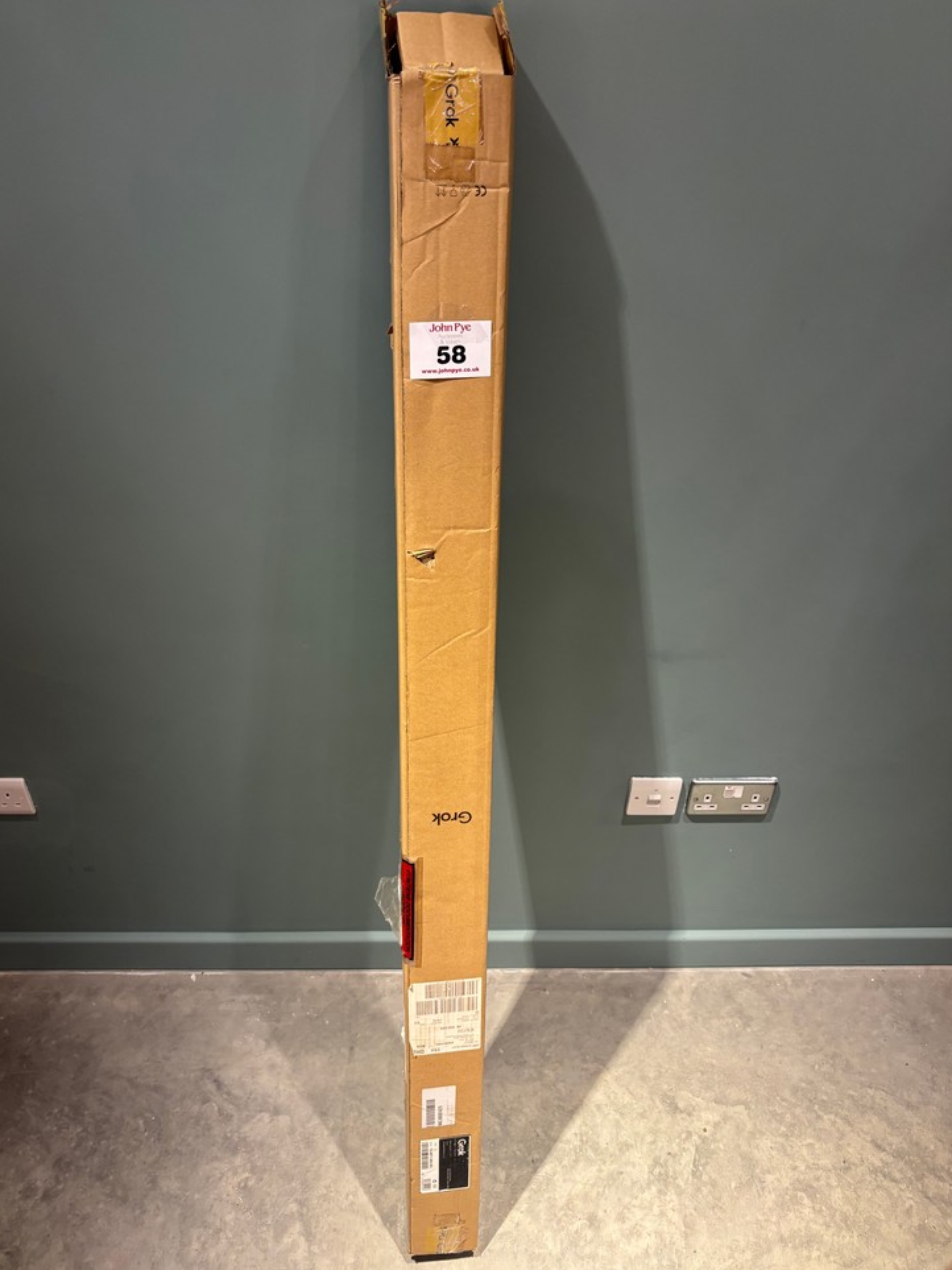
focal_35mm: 27
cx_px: 464
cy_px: 636
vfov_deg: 65.3
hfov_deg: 51.3
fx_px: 990
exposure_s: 1/50
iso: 125
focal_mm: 5.96
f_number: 1.6
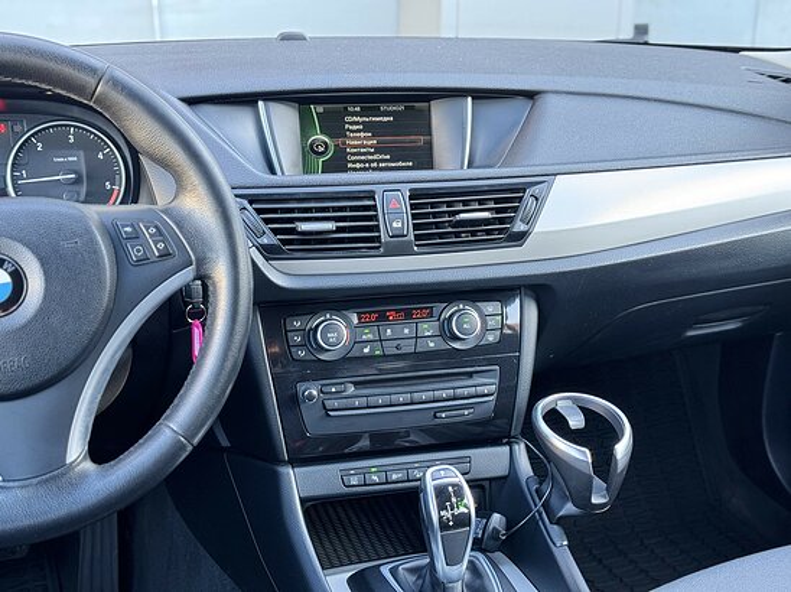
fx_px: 1096
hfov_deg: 39.7
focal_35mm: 48
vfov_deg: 30.2
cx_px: 396
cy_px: 296
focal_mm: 6.76
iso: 250
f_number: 1.78
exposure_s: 1/60
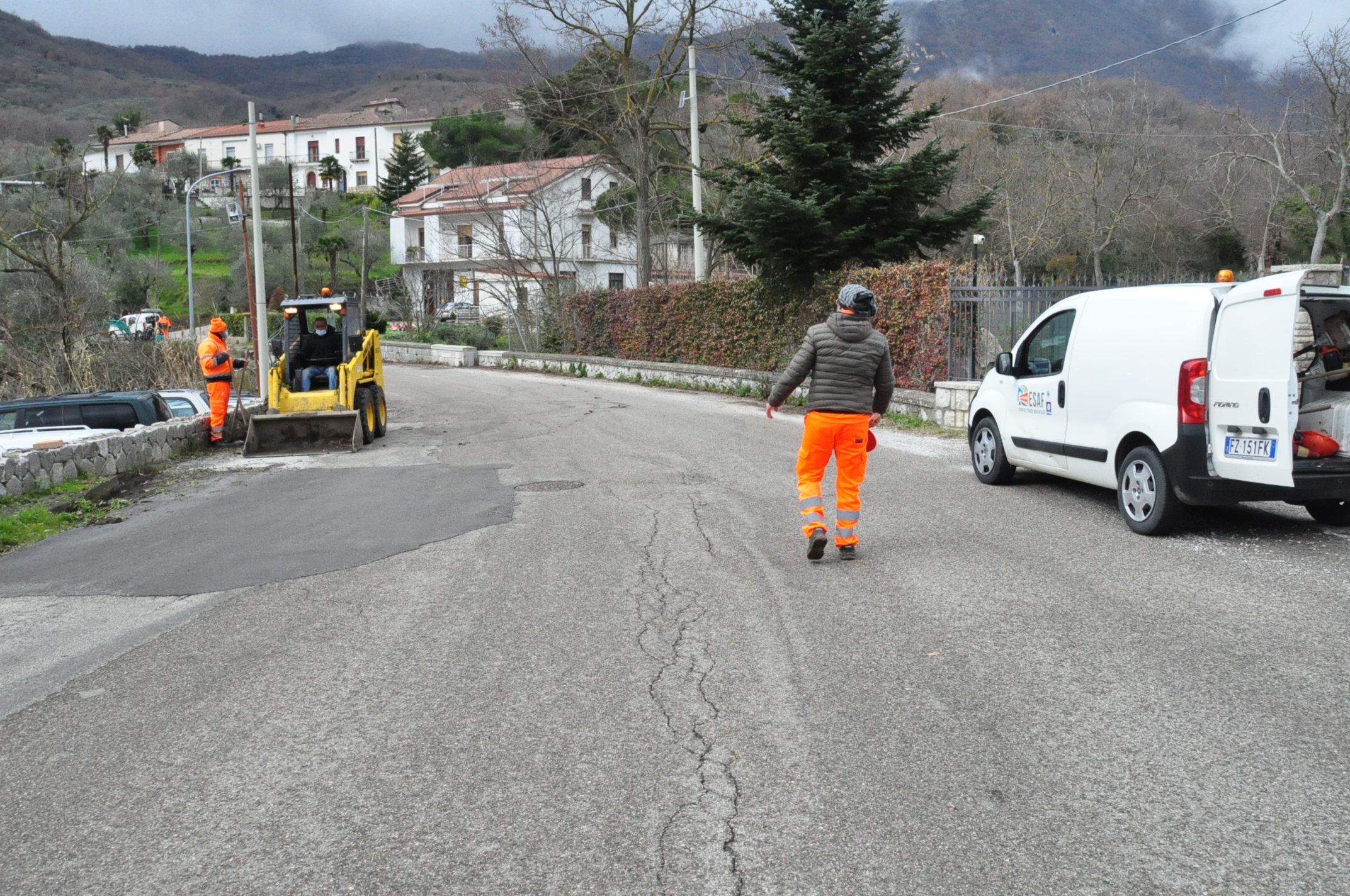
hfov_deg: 57.3
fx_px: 1236
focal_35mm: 33
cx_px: 675
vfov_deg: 39.9
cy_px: 448
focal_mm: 22
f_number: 13
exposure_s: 1/800
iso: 3200
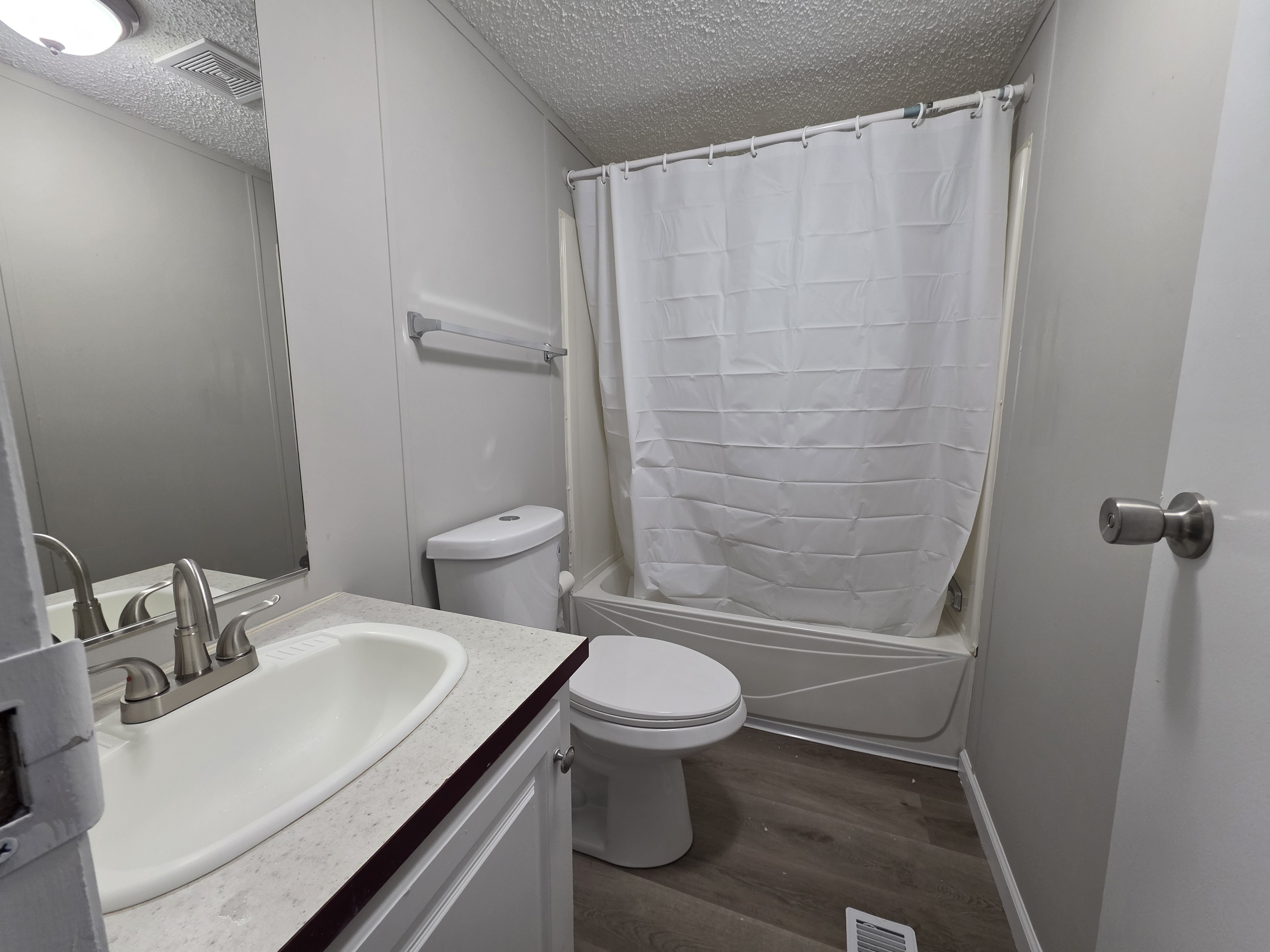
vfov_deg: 89.9
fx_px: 477
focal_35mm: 13
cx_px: 635
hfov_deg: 106.2
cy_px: 476
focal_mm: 2.2
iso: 160
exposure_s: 1/60
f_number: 1.9
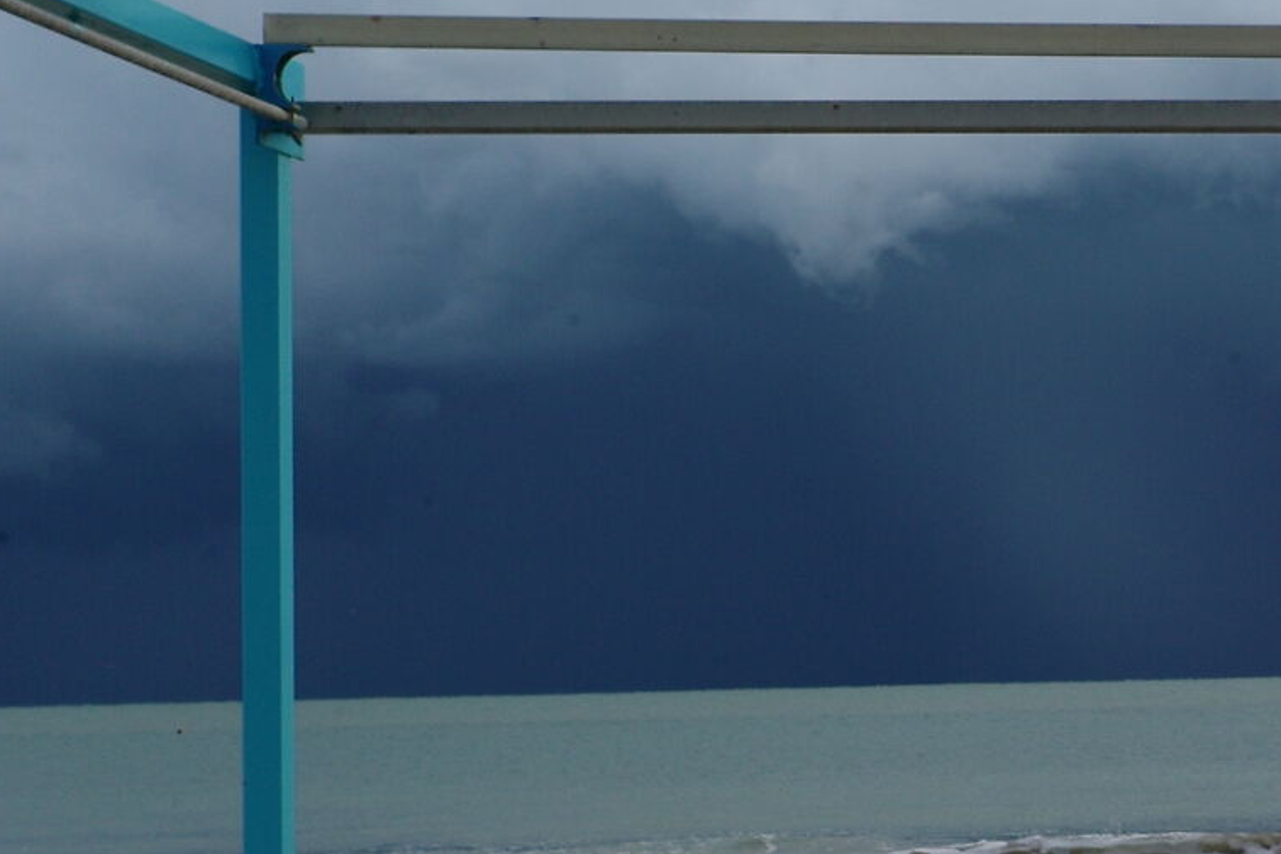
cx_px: 1579
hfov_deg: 17.5
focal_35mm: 111
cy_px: 732
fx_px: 3949
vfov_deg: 12.3
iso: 320
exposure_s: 1/60
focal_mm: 35
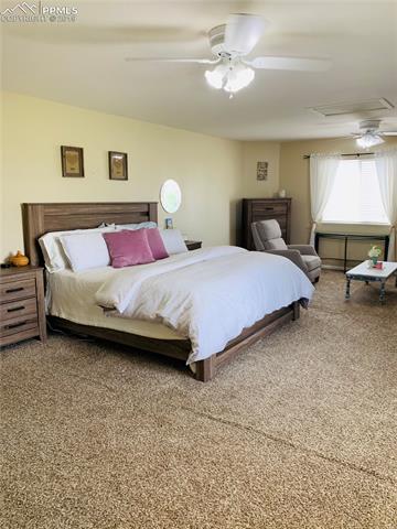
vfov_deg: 67.3
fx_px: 398
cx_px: 198
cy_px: 264
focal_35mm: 26
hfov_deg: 53.1
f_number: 1.8
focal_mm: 4.25
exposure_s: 1/60
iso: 50
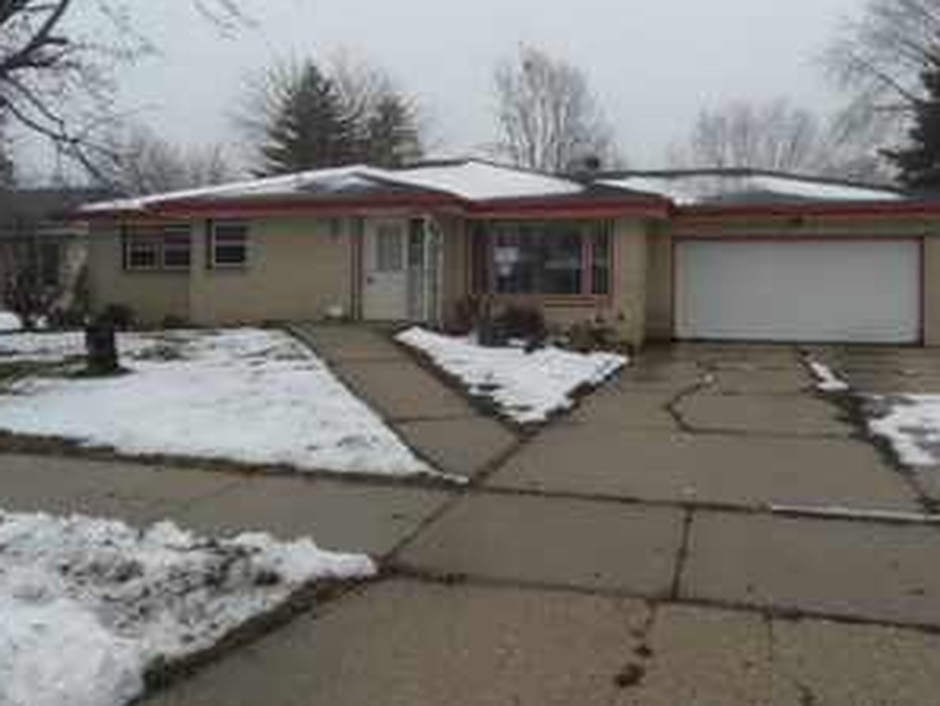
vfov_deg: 49.6
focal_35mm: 28
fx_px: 761
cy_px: 301
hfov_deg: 63.3
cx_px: 510
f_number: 4.6
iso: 80
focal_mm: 3.9
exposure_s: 1/250
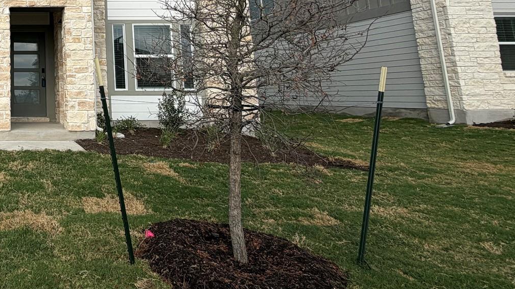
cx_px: -5
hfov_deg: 50.2
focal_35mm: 31
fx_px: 423
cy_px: 32
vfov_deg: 35.7
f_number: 2.2
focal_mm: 2.22
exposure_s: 1/1033
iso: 20
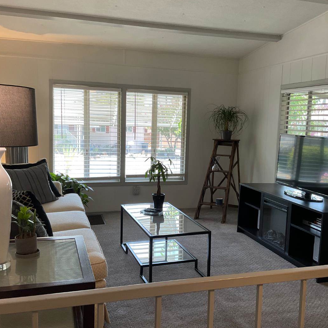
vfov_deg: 44.9
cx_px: 183
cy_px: 166
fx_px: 397
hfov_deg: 44.8
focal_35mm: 37
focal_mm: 3
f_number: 1.8
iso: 40
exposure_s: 1/60
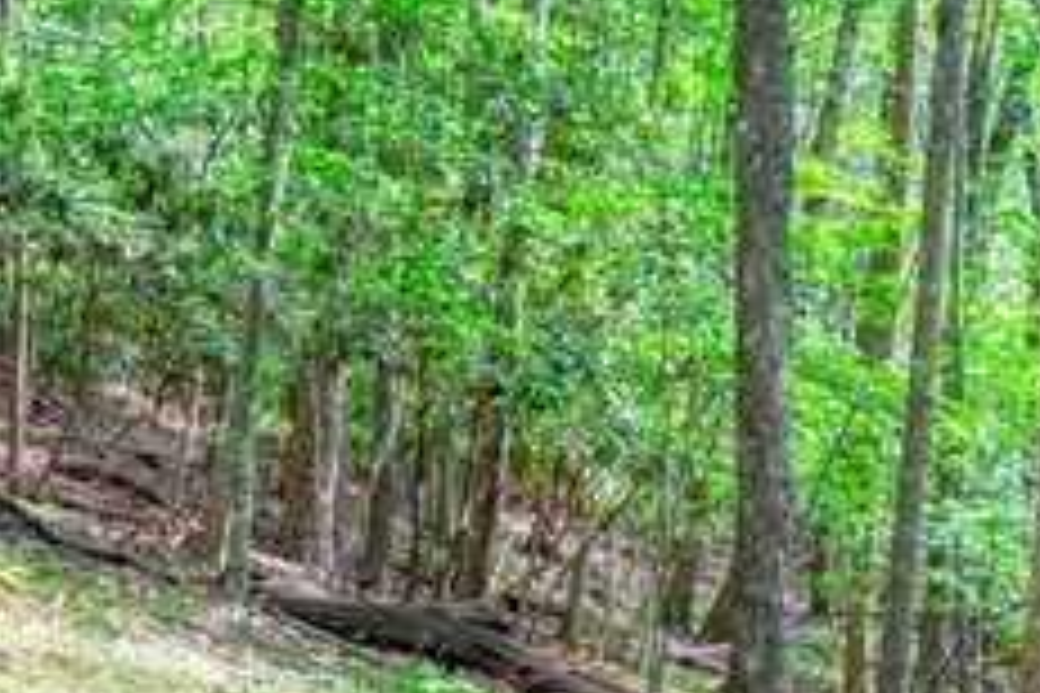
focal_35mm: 127
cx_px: 59
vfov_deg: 10.7
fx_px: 3669
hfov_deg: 15.9
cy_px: 616
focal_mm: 18
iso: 320
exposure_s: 1/240
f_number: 5
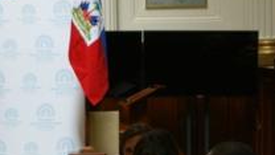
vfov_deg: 6.5
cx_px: 20
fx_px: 1357
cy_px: 117
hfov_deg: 11.5
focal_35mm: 186
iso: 400
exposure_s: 1/80
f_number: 5.6
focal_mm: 55
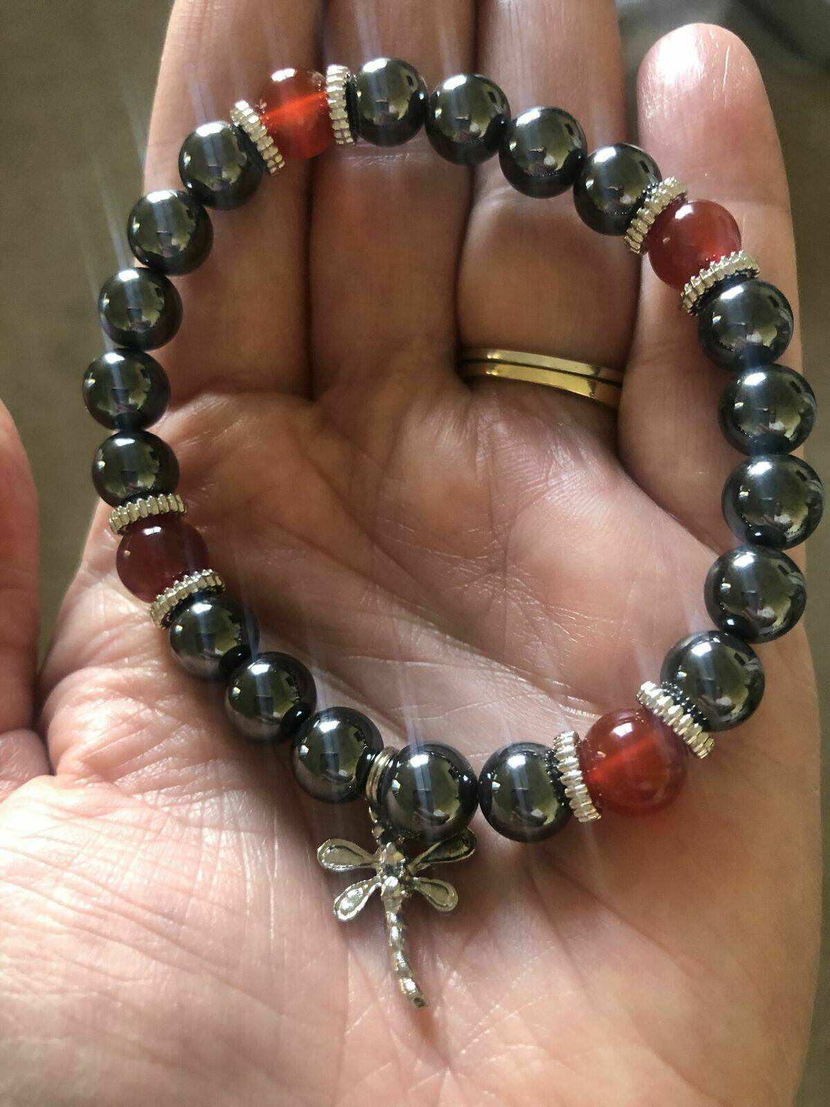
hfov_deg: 49.7
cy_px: 554
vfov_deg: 63.4
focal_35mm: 28
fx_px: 895
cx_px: 415
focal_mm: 3.99
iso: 100
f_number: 1.8
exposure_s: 1/15
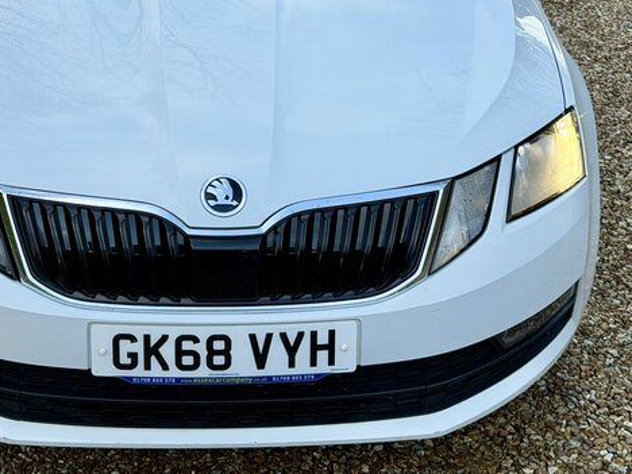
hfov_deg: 23.8
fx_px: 1497
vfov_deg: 17.8
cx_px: 244
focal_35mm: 82
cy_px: 89
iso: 64
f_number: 1.78
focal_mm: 6.76
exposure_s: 1/499
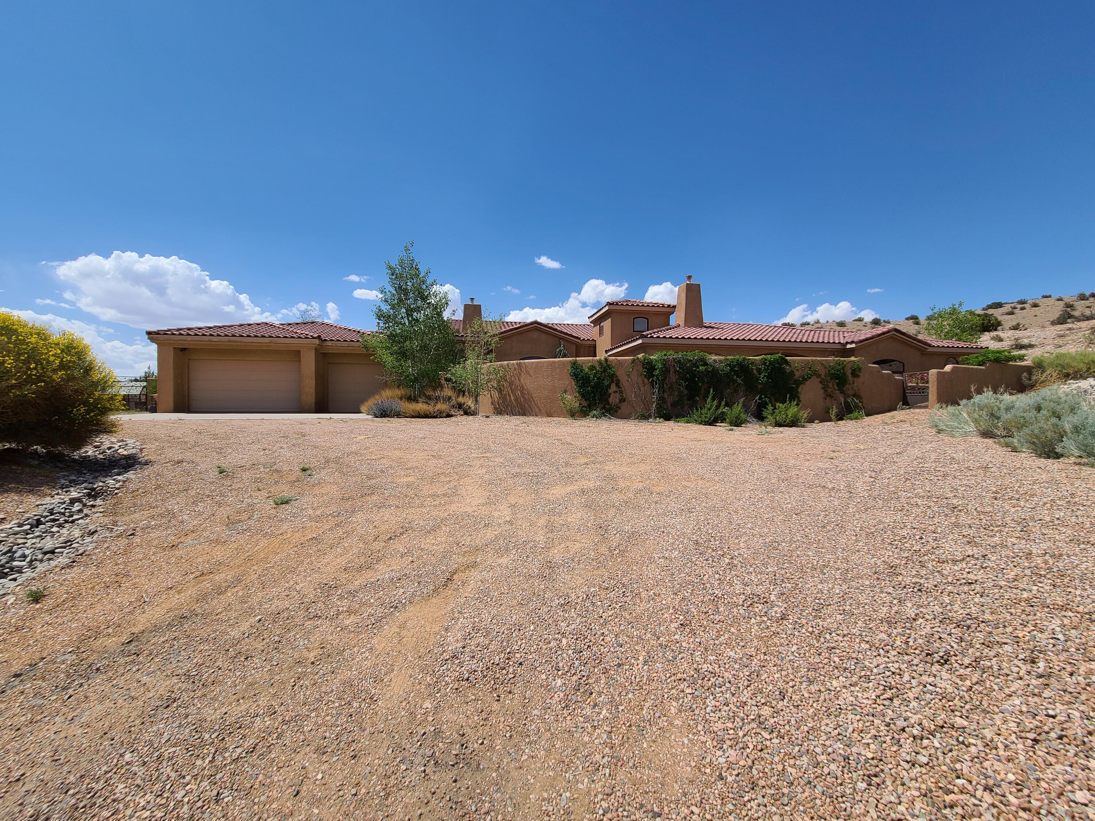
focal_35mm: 13
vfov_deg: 89.9
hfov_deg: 106.2
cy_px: 410
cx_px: 548
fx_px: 411
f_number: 2.2
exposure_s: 1/2456
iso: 64
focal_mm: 2.2
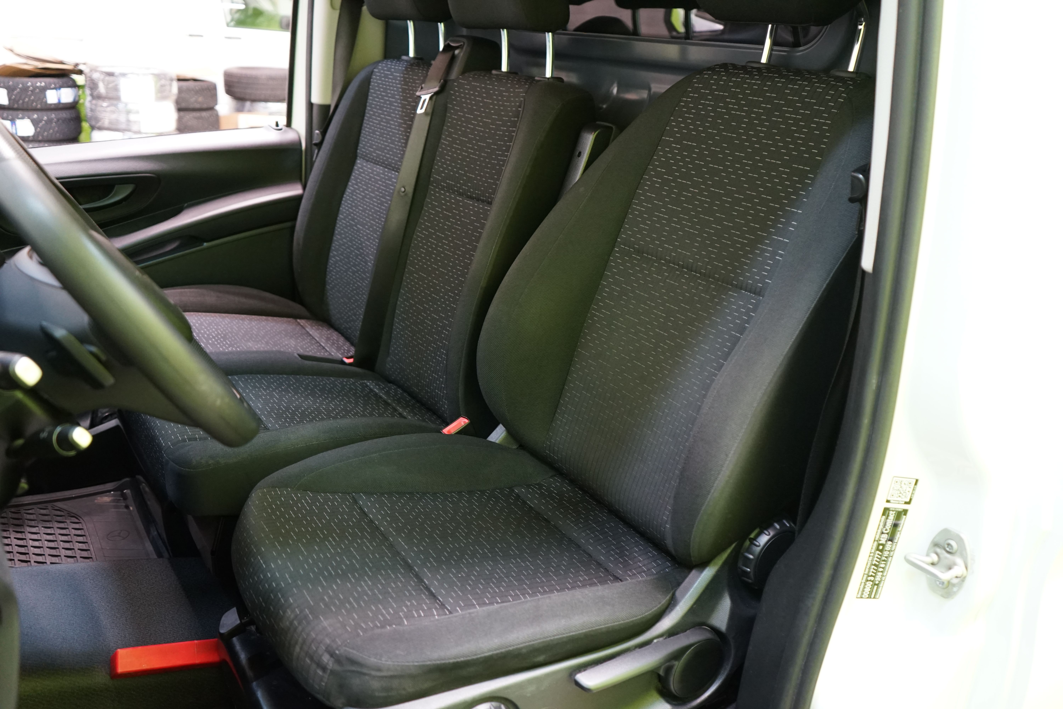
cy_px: 354
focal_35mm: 29
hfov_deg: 63.7
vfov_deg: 45.0
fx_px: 856
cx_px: 532
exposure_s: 1/30
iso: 2000
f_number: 3.5
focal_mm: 29
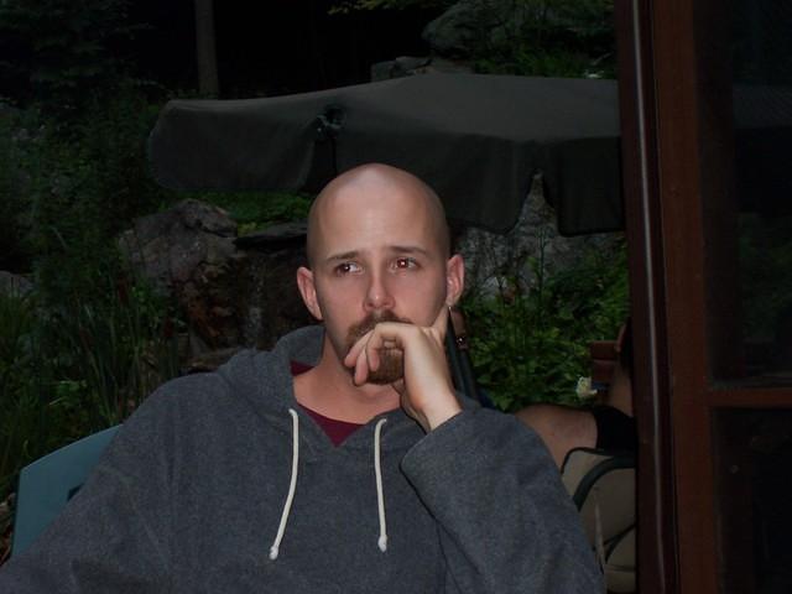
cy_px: 297
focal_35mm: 111
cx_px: 396
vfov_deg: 13.3
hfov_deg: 17.7
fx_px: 2540
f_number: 4.8
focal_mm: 16.8
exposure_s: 1/90
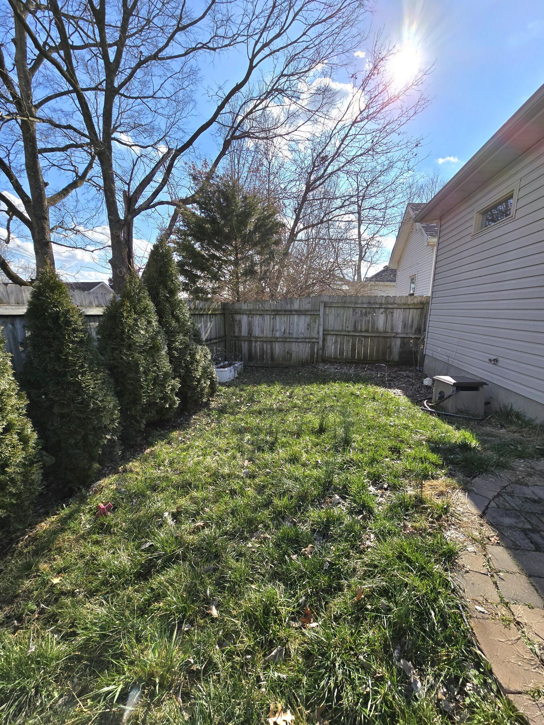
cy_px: 362
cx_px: 272
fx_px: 272
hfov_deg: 89.9
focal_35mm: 13
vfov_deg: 106.2
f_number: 2.2
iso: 50
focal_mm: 2.2
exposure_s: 1/2500
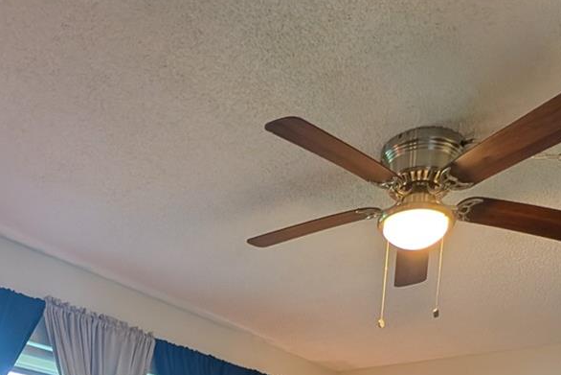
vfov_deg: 28.4
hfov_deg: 55.6
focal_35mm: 34
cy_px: 535
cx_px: 241
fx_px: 530
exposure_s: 1/30
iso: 73
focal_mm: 2.23
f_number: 1.95
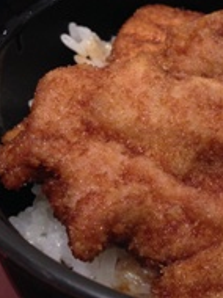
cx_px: 248
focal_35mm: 78
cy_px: 99
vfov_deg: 24.9
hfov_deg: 18.1
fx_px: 671
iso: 160
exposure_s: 1/20
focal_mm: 4.12
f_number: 2.4
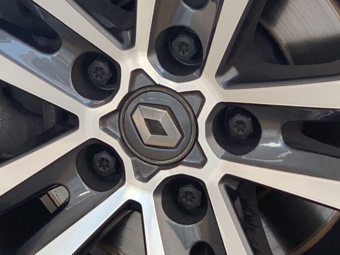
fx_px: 1630
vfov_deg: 8.9
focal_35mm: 166
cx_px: 178
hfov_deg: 11.9
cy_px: 60
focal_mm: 6
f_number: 2.4
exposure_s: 1/122
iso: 50
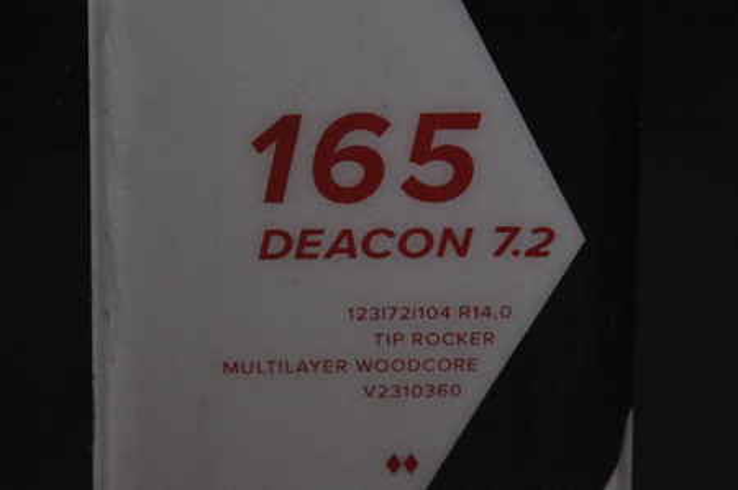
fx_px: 3225
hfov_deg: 13.1
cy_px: 245
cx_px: 369
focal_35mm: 158
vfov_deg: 8.7
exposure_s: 1/125
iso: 3200
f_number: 11
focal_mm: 105
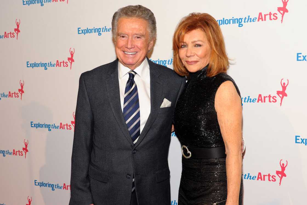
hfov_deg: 46.4
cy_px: 102
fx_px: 358
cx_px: 154
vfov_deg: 31.8
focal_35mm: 42
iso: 800
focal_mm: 42
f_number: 8
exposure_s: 1/250
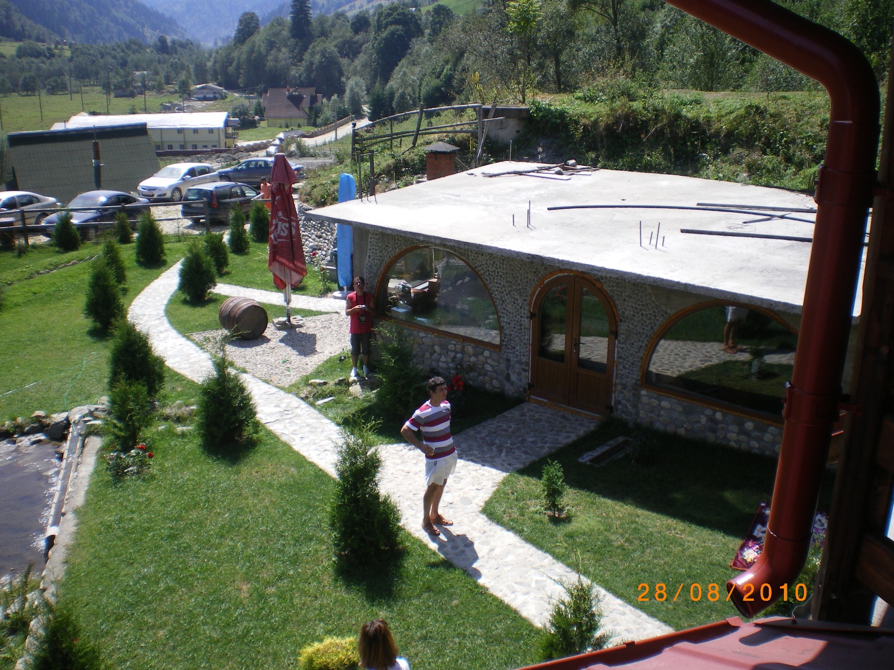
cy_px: 335
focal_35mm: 36
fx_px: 930
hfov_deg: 51.4
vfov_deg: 39.7
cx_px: 447
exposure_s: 1/400
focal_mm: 6.3
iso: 100
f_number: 4.6
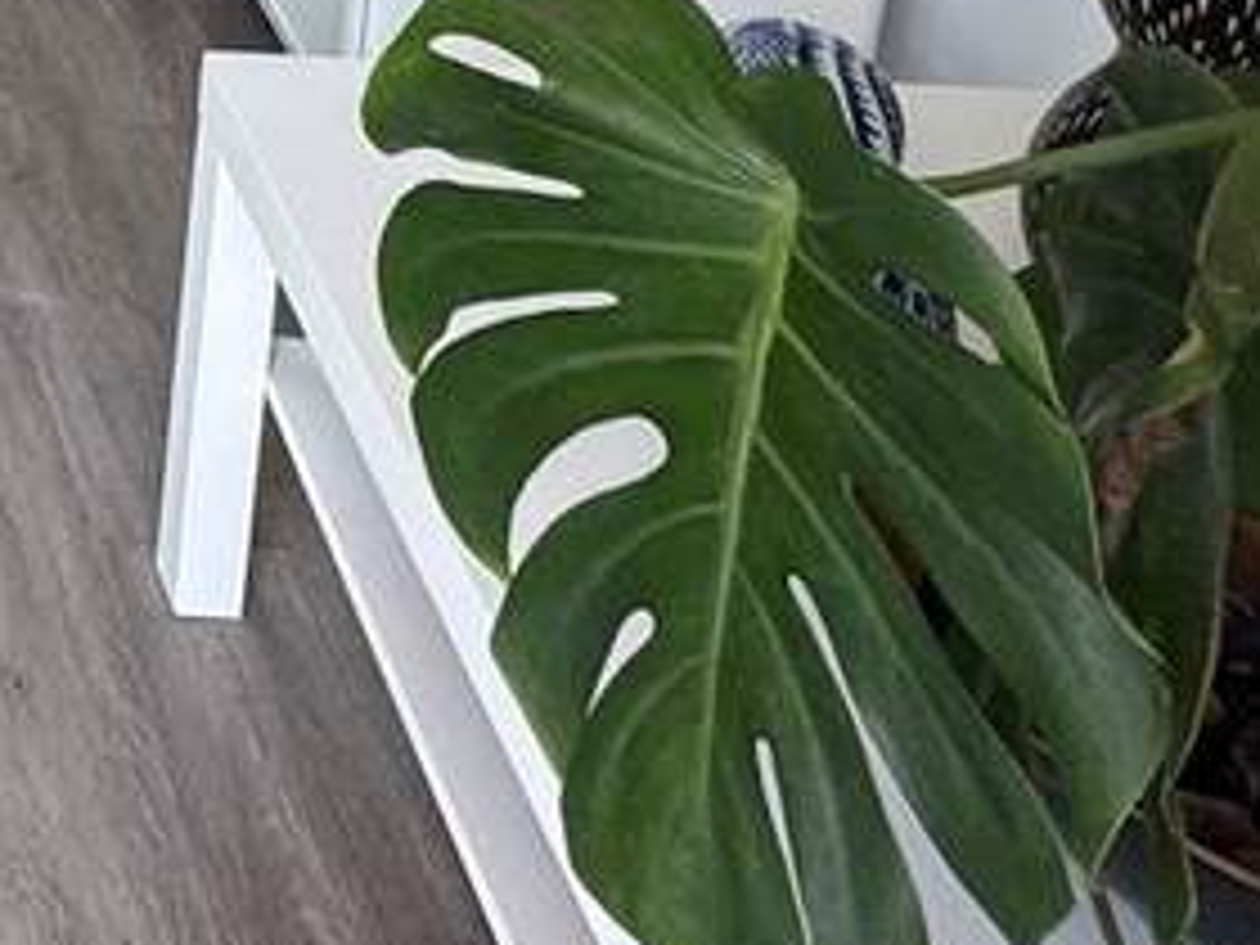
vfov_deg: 18.0
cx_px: -657
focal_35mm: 64
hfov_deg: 23.7
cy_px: -788
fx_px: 2330
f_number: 2.2
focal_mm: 2.22
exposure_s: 1/120
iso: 100
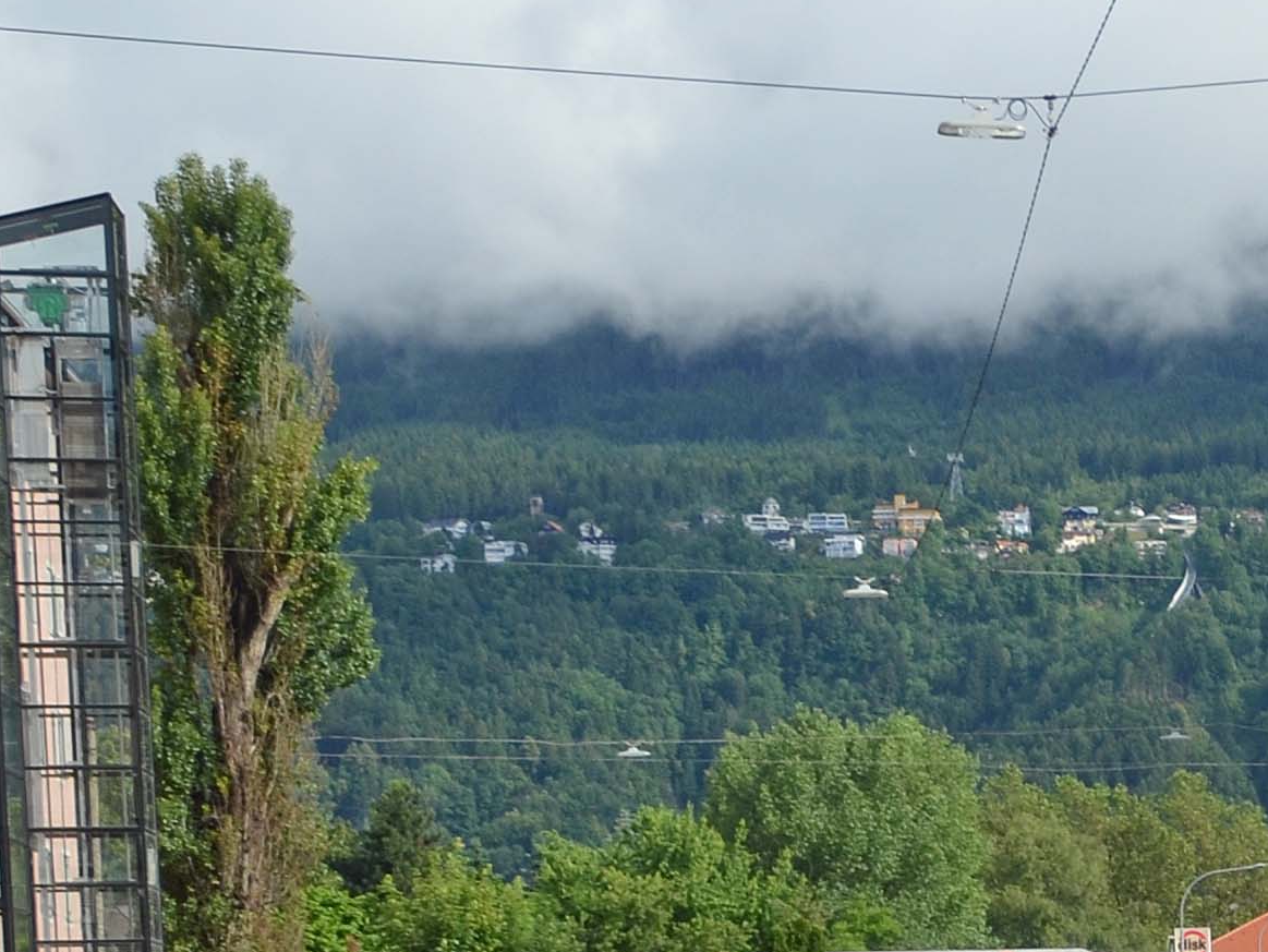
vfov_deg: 11.2
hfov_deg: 13.7
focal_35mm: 128
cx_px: 2283
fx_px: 4691
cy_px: 1335
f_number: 8
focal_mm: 21
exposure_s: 1/250
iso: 140
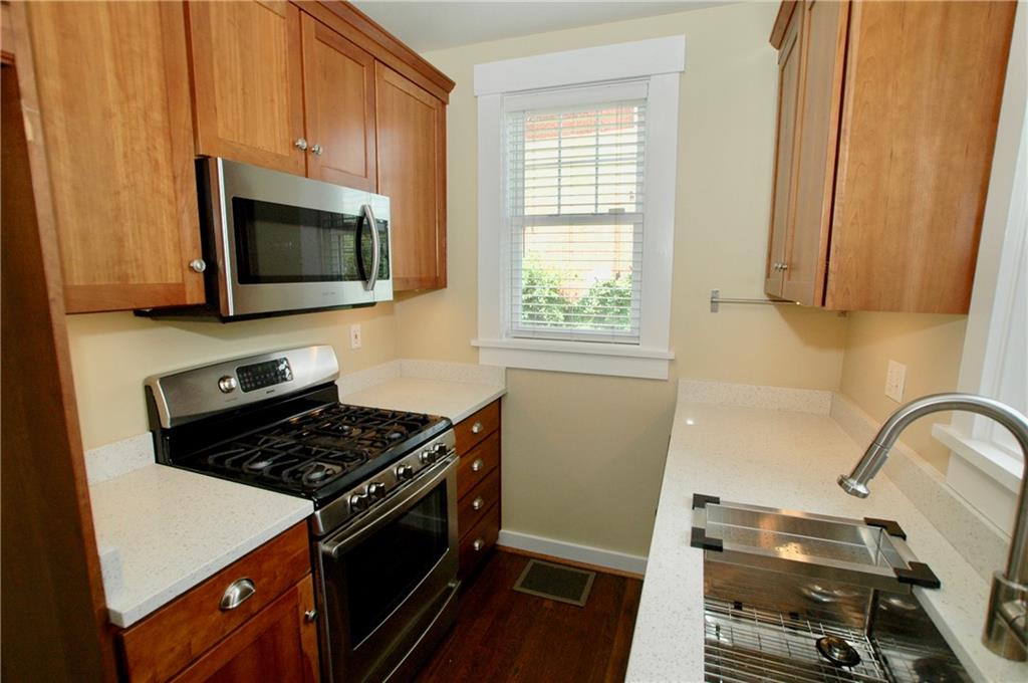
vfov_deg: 71.9
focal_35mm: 16
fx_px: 471
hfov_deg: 95.1
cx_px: 514
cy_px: 342
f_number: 5.6
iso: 500
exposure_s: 1/125
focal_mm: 11
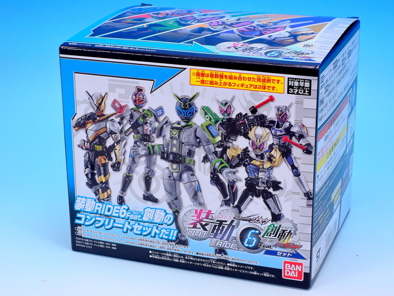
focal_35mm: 85
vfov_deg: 17.4
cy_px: 148
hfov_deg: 23.0
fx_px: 967
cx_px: 197
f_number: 5.6
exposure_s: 1/2
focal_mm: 18.2
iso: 80
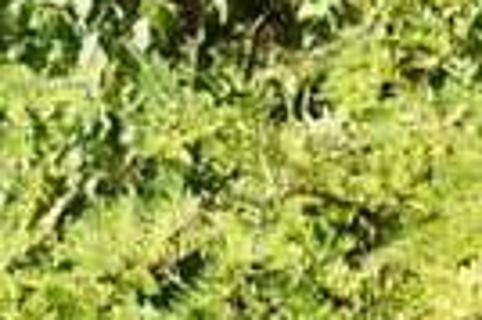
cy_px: 822
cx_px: -514
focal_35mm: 459
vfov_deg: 3.0
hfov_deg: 4.4
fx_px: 6138
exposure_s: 1/1000
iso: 320
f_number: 4
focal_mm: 75
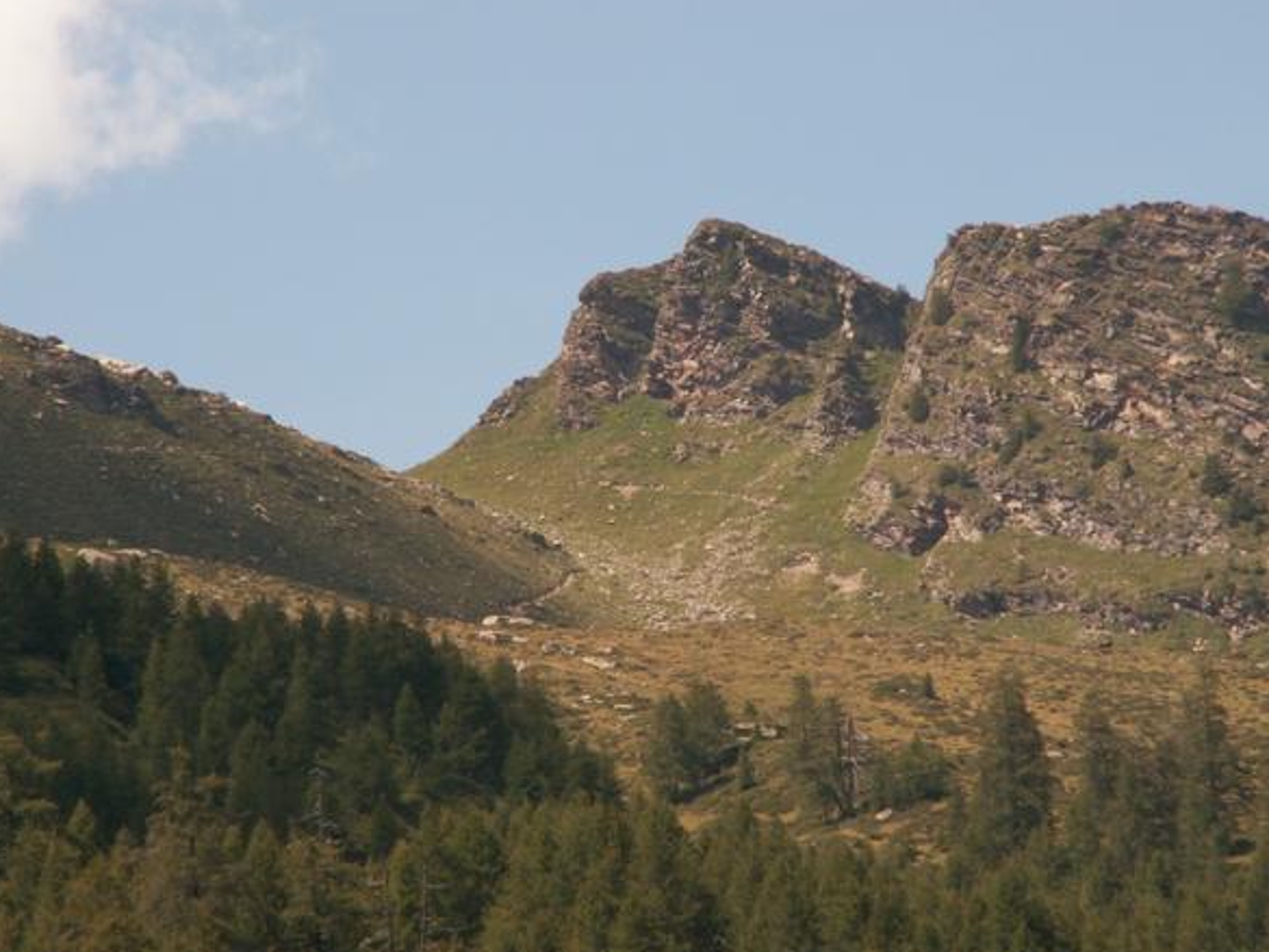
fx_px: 10670
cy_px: 499
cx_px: 683
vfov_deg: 5.1
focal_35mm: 291
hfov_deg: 6.8
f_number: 7.1
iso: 50
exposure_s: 1/160
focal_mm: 43.61
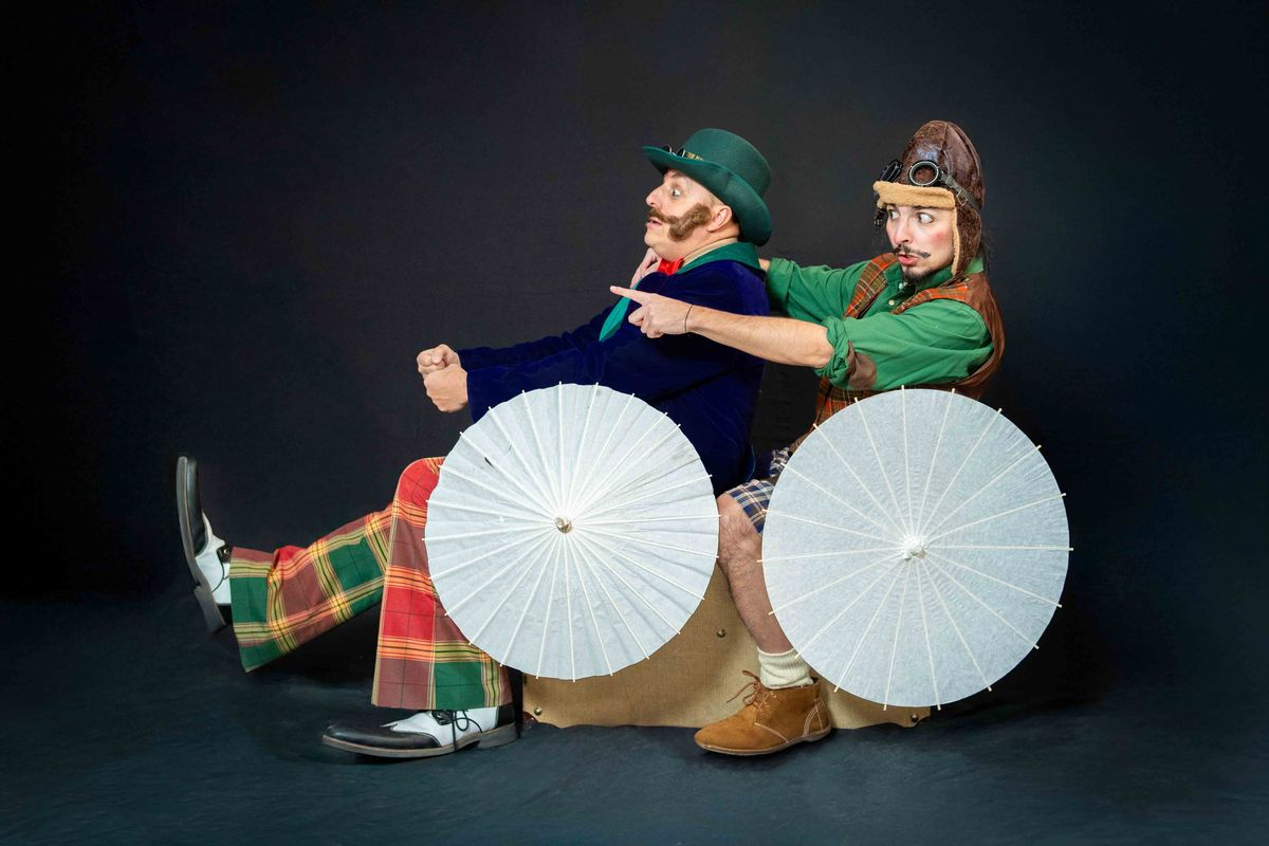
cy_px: 423
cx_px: 634
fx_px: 1234
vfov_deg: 37.9
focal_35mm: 35
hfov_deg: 54.4
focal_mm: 35
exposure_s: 1/100
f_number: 3.2
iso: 3200
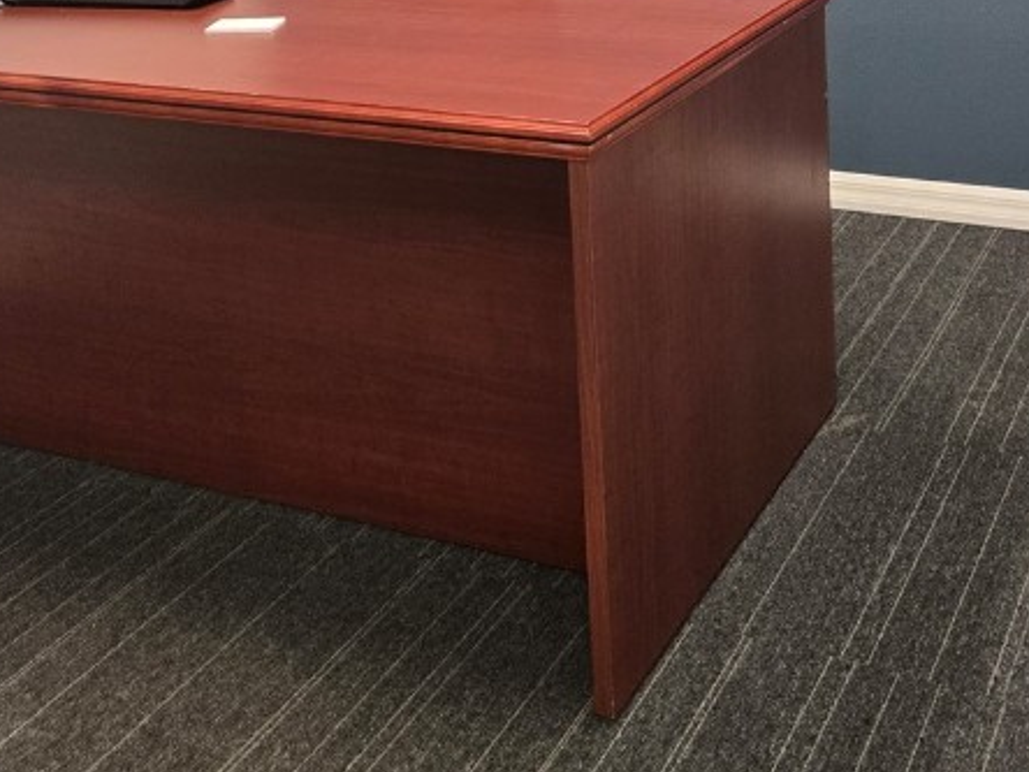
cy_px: -109
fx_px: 1575
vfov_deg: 25.2
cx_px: 559
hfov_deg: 36.1
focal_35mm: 53
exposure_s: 1/120
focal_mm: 5.4
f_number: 1.8
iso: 250
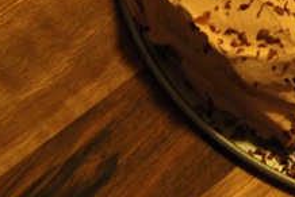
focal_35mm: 219
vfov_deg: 6.2
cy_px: -84
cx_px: 411
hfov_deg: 9.2
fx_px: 1797
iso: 250
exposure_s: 1/6
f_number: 4.8
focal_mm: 46
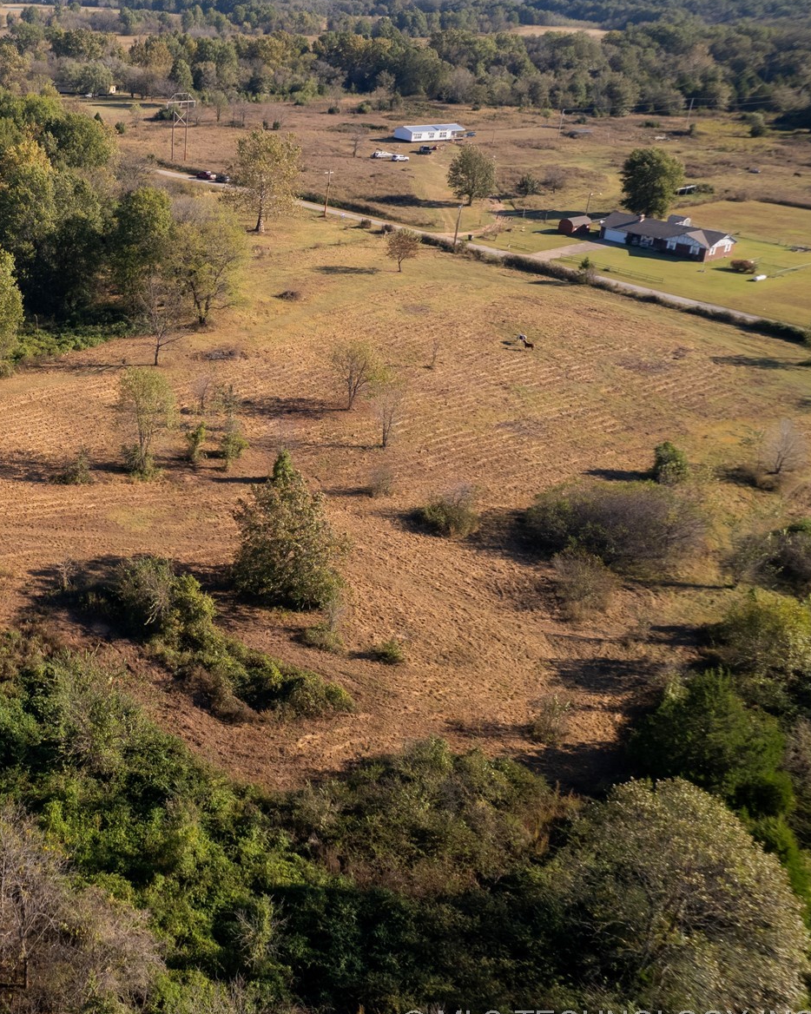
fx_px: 1080
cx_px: 22
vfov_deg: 50.2
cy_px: 468
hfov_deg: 37.3
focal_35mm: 36
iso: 100
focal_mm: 8.38
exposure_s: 1/200
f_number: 2.8
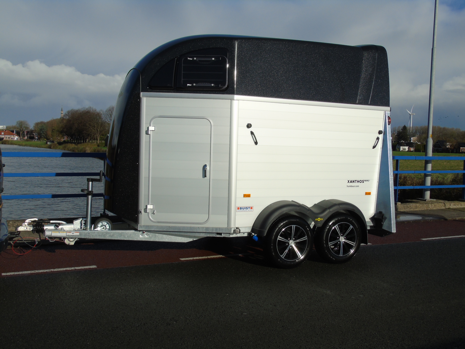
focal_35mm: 34
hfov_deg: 54.0
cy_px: 174
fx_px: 457
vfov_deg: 41.8
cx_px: 232
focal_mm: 6.1
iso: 80
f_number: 5
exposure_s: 1/1000
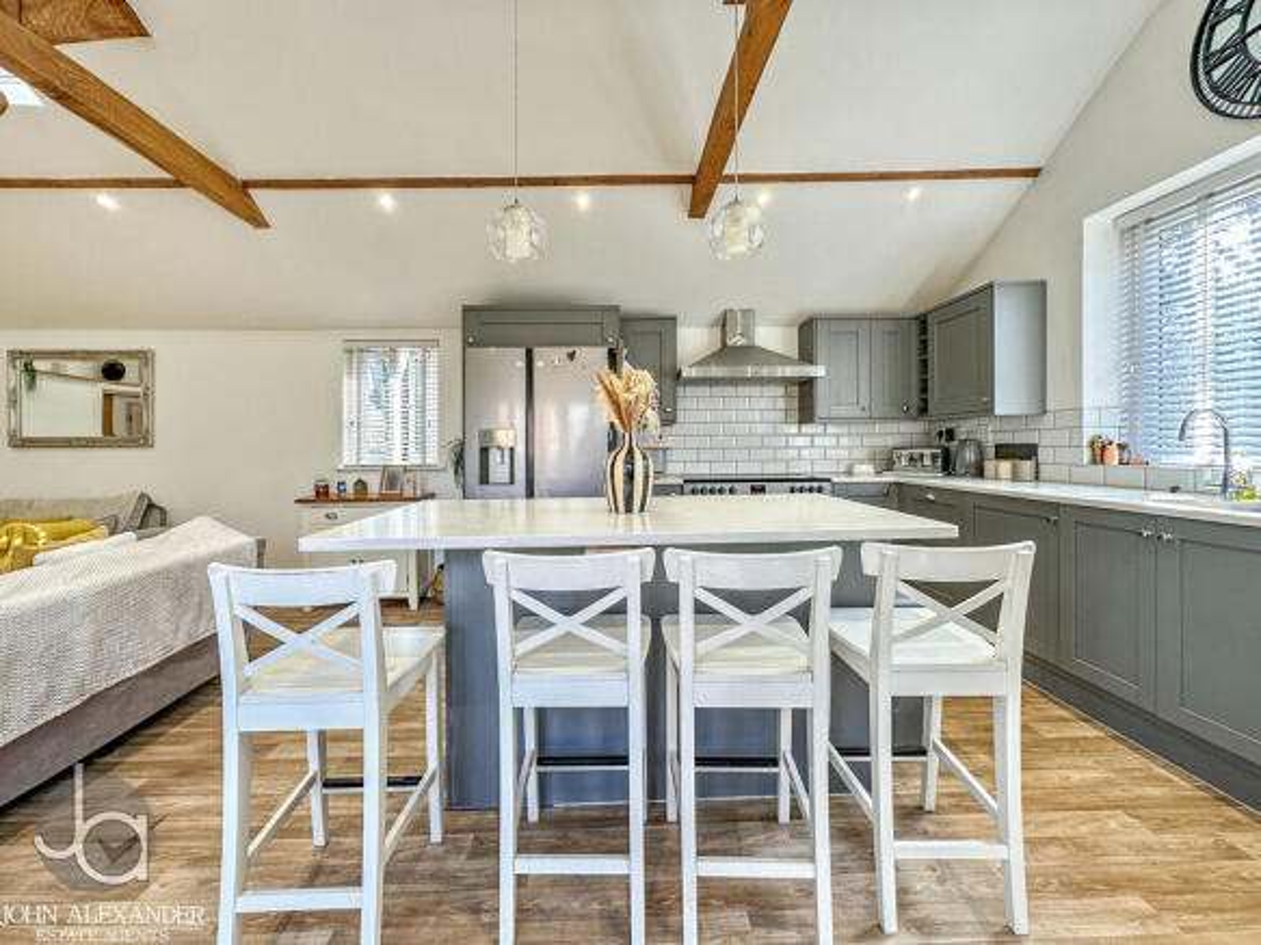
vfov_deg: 85.7
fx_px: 510
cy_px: 472
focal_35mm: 14
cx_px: 630
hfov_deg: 102.1
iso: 80
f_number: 2.2
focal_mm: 2.22
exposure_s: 1/100
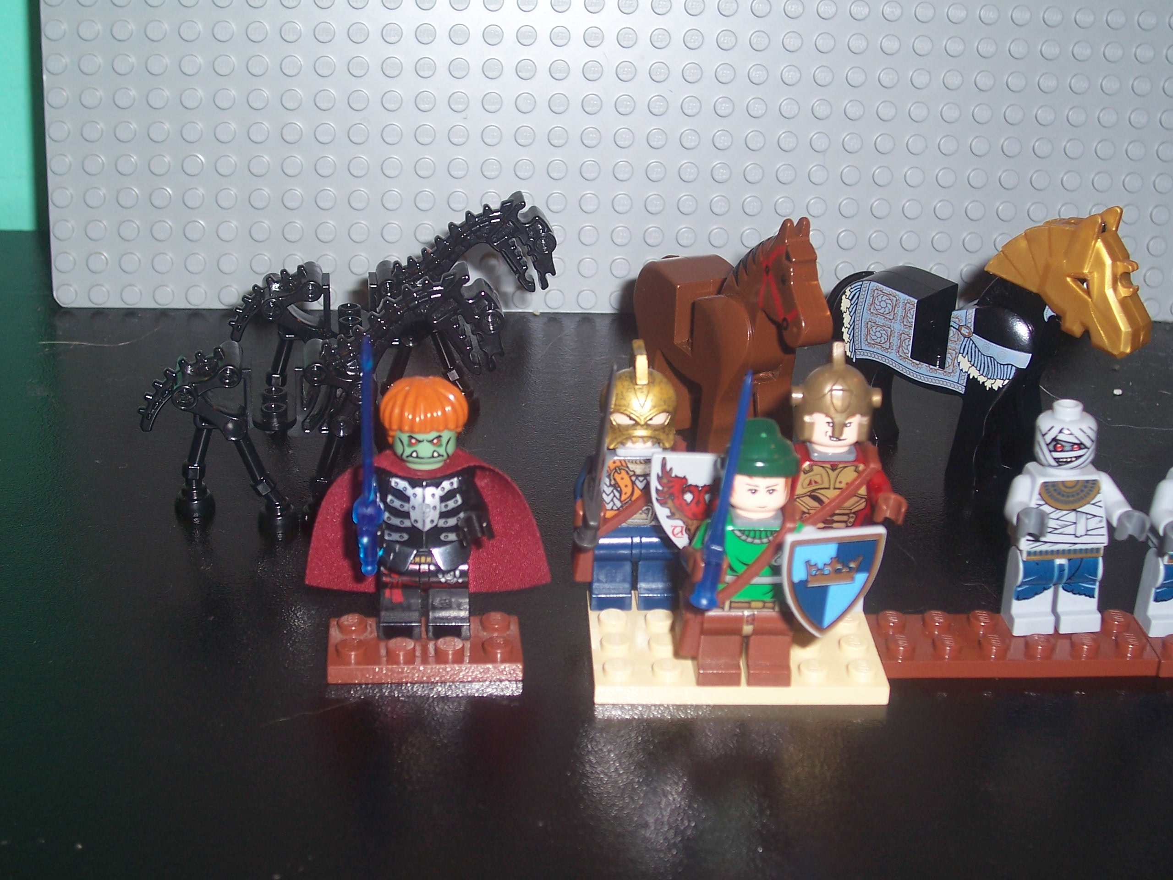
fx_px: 1796
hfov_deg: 36.2
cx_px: 586
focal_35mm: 53
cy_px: 440
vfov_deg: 27.5
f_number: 3.4
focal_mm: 8.6
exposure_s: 1/60
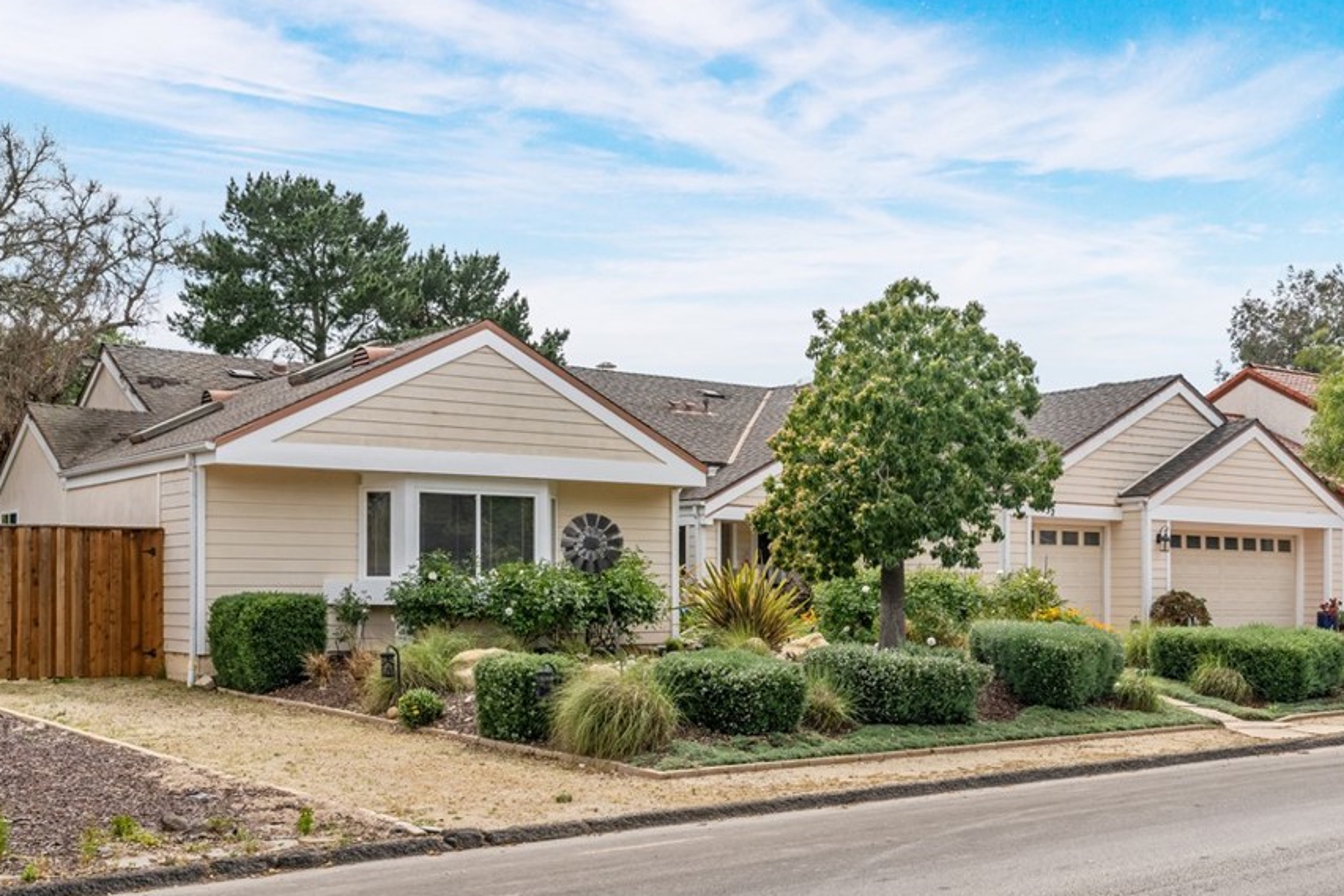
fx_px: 1568
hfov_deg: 46.2
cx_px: 788
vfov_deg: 31.9
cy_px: 491
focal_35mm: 42
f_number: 8
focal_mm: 35
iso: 1000
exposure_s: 1/2500
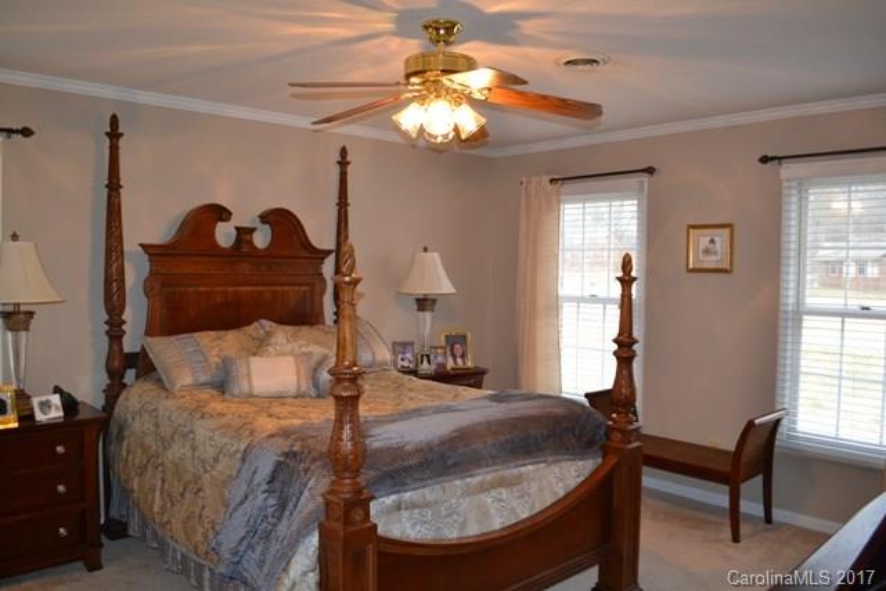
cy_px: 296
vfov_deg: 48.0
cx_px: 443
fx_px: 665
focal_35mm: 27
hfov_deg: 67.4
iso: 640
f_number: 3.5
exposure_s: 1/60
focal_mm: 18
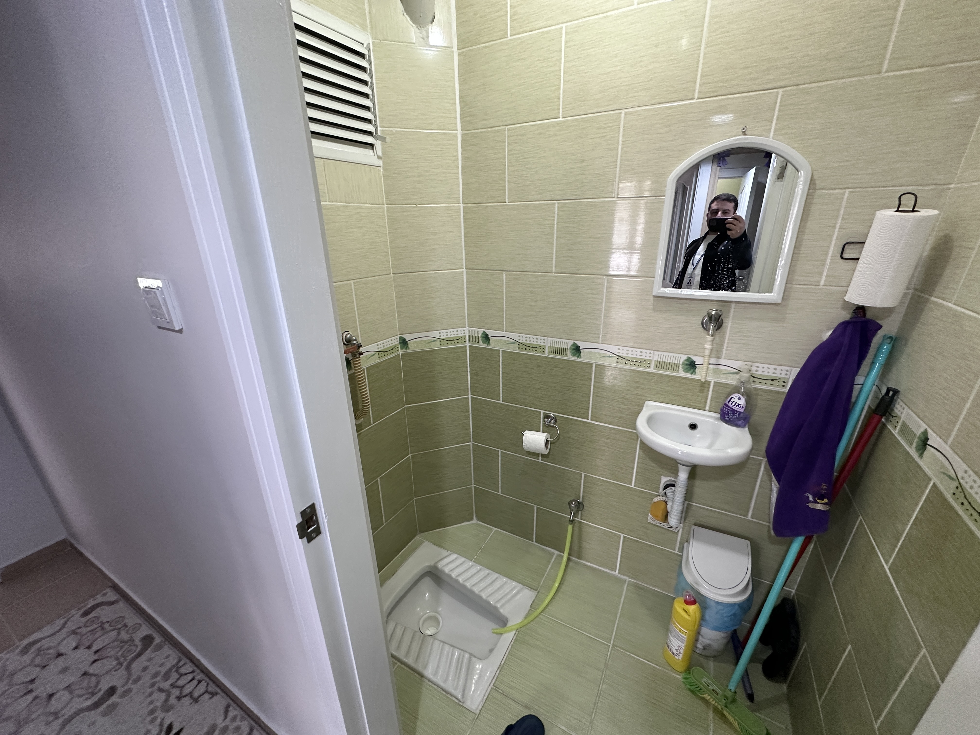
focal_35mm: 14
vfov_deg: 85.7
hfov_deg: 102.1
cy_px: 368
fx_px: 396
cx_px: 490
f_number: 2.2
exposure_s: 1/100
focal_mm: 2.22
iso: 250
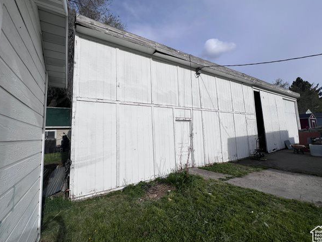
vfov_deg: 85.7
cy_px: 117
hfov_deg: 102.0
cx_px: 158
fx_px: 130
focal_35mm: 14
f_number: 1.8
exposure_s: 1/6494
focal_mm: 1.57
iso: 32
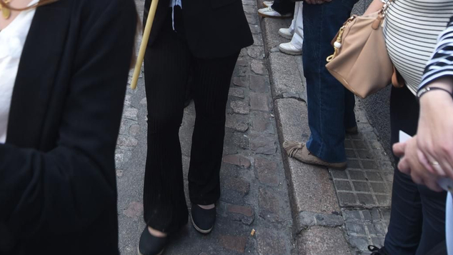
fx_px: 445
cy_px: -104
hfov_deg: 51.6
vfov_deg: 25.8
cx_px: 112
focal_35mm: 37
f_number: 4
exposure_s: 1/160
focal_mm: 14
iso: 560
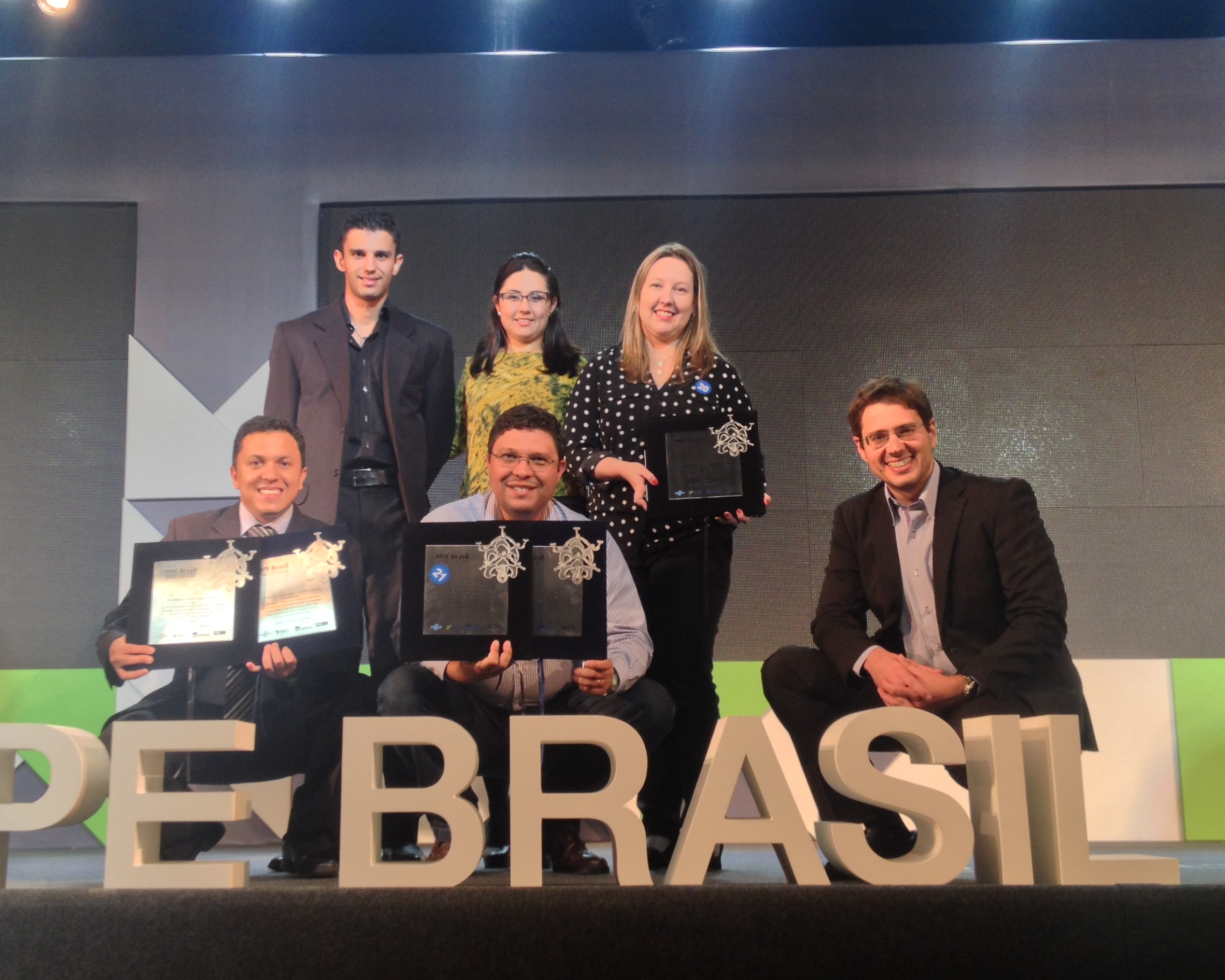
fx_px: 1777
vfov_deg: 30.8
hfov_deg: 38.0
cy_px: 451
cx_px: 537
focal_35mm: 49
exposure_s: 1/20
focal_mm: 4.28
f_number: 2.4
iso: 64
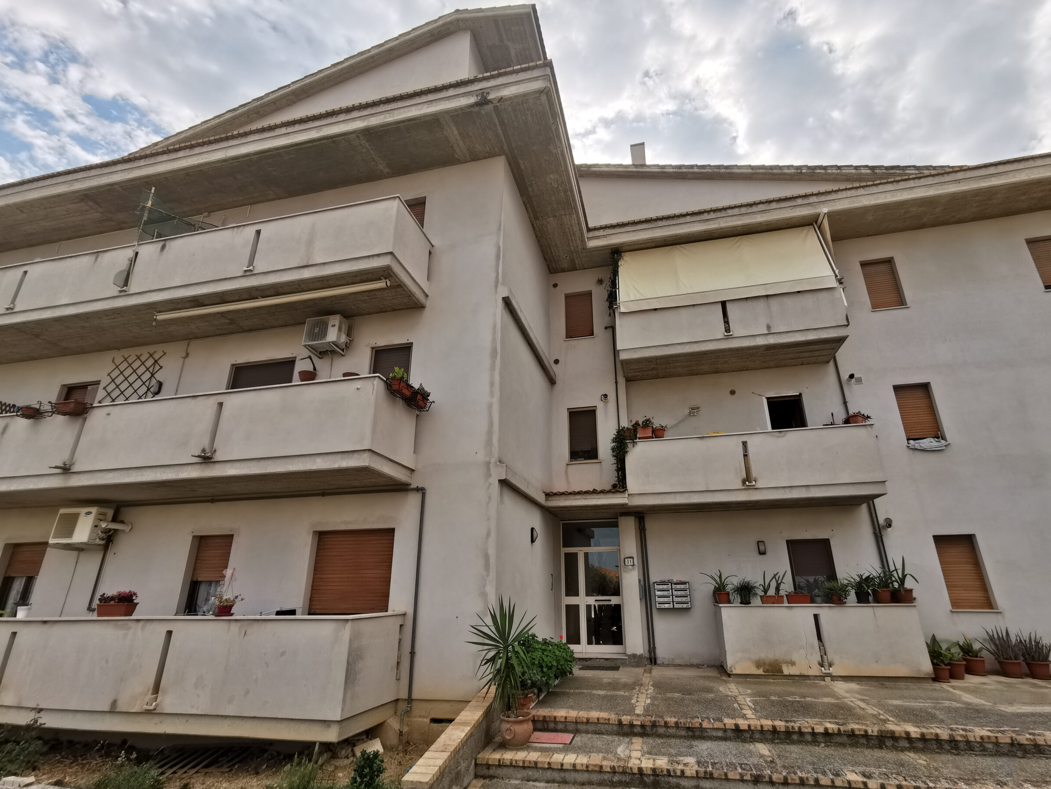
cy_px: 408
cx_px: 543
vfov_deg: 74.7
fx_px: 516
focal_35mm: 17
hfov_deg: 91.0
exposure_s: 1/1211
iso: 50
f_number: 2.2
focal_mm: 2.35
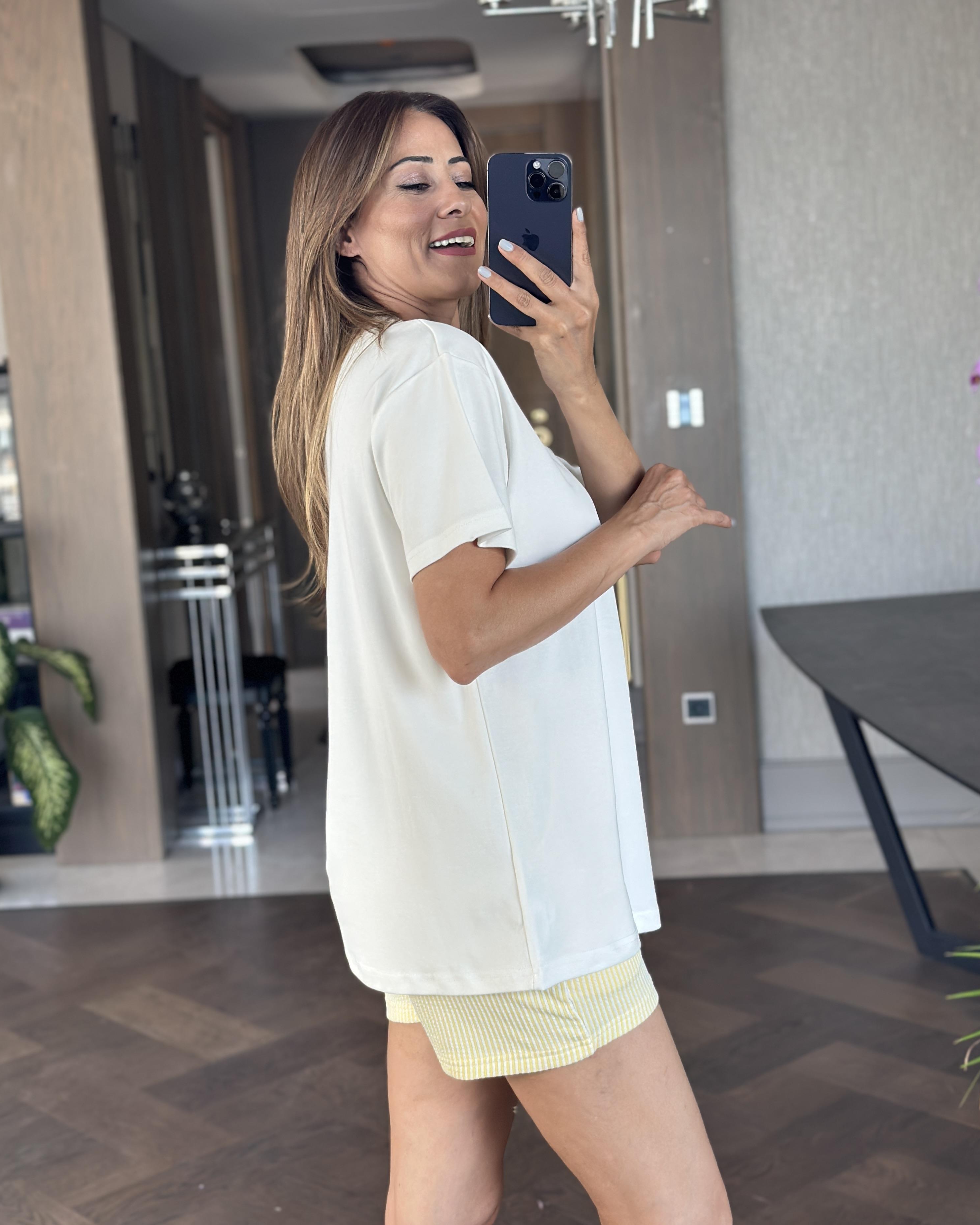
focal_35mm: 51
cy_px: 582
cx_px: 483
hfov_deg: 29.7
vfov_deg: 36.6
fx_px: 1849
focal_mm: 6.86
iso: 125
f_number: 1.78
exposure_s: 1/119
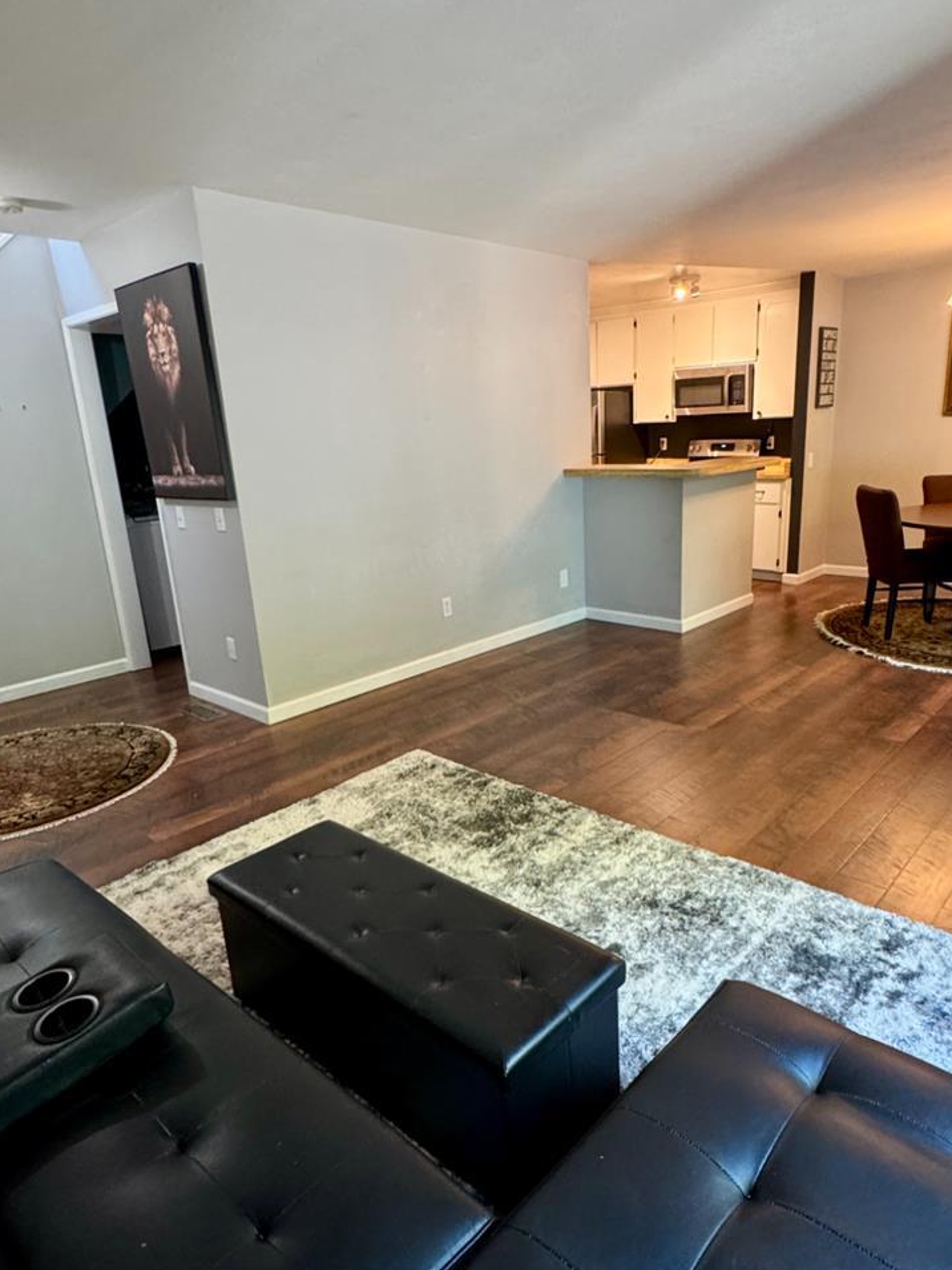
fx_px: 807
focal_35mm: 22
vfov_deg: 76.3
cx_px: 522
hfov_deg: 61.0
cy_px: 670
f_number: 2.2
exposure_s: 1/60
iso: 400
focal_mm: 2.22
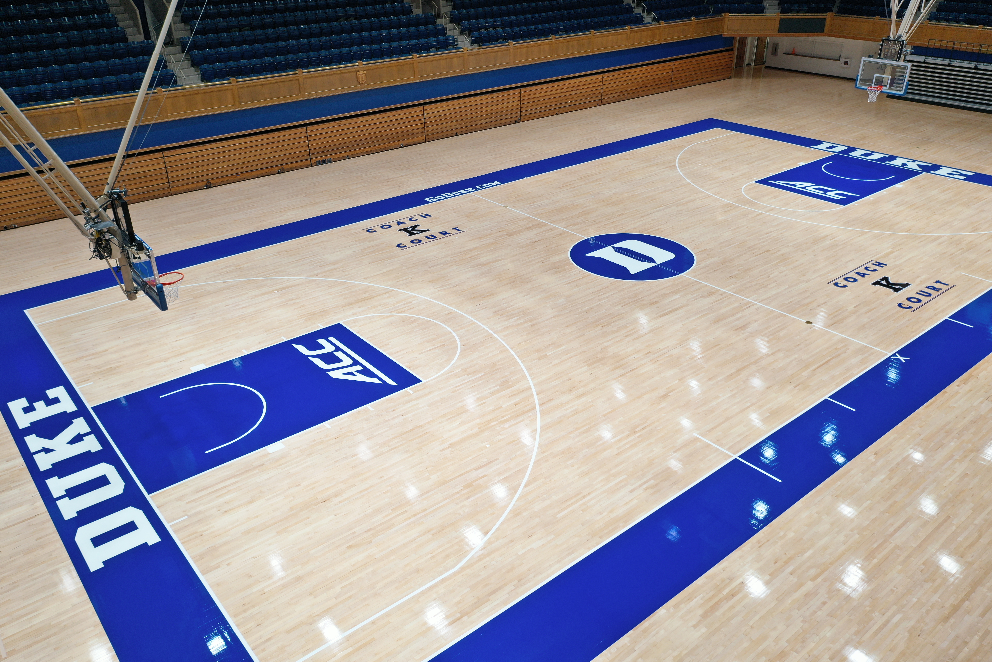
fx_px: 771
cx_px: 496
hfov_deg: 65.5
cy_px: 331
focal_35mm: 28
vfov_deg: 46.4
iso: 100
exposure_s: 1/60
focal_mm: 10.26
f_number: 3.5
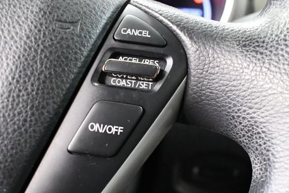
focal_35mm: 51
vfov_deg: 26.4
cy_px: 127
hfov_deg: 38.8
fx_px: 410
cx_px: 160
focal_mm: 18
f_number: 3.5
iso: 5600
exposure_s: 1/60
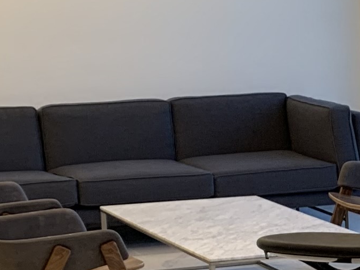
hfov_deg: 11.7
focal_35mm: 155
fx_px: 1612
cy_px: 330
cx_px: 662
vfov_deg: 9.4
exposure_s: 1/120
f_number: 1.8
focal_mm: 4.25
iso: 32
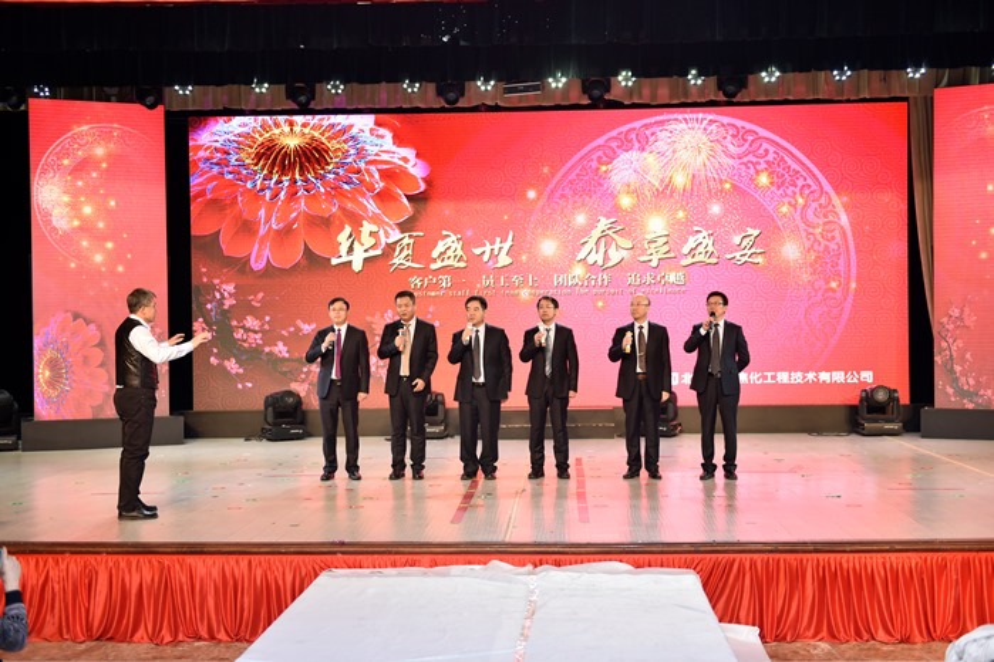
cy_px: 331
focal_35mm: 48
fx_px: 1325
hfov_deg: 41.1
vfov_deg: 28.1
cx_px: 497
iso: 1250
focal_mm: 48
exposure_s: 1/250
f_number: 2.8
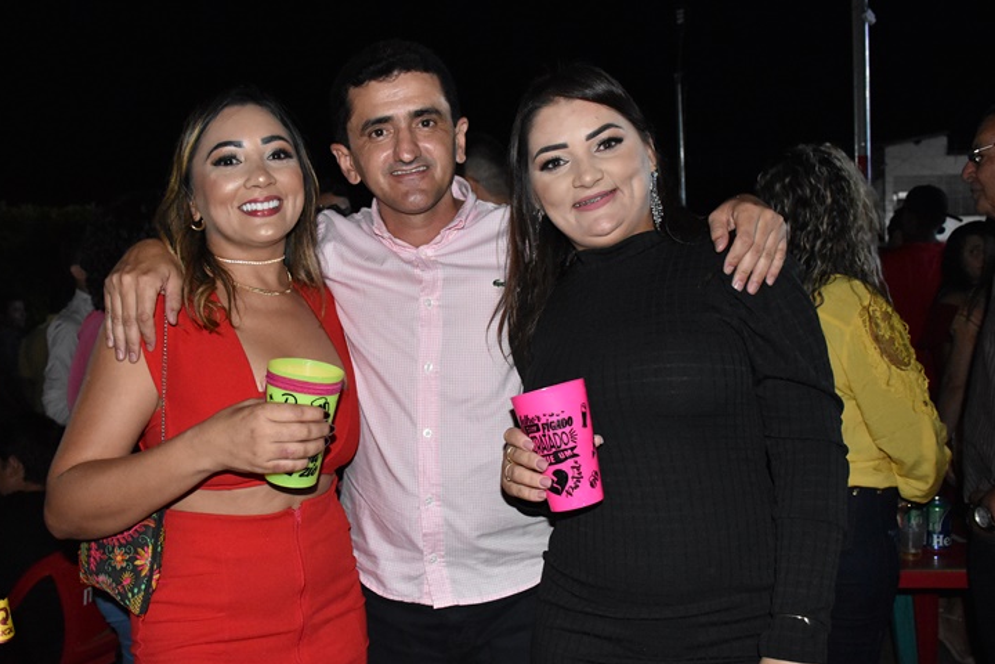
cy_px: 347
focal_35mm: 30
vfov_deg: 43.6
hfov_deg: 61.8
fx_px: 829
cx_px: 446
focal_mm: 18
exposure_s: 1/100
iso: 4000
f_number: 4.5
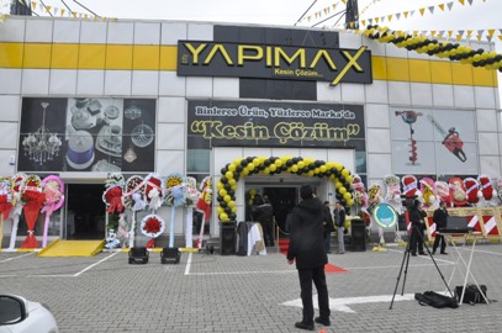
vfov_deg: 47.8
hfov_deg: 67.5
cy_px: 166
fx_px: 376
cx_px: 251
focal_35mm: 27
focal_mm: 18
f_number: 13
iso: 2500
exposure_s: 1/640
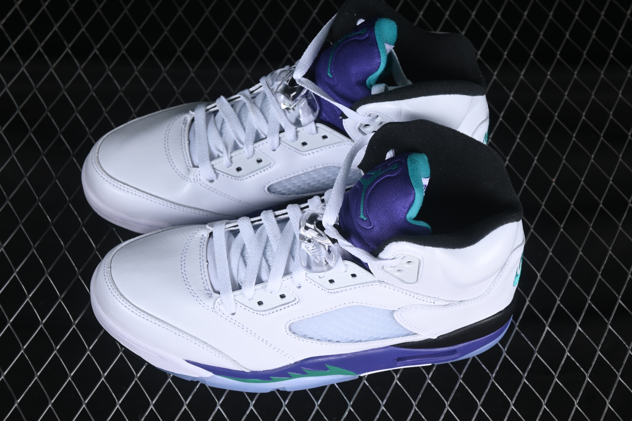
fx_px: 1317
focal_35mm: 75
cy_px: 210
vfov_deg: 18.2
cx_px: 316
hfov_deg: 27.0
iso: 160
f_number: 7.1
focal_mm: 50
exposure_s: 1/80
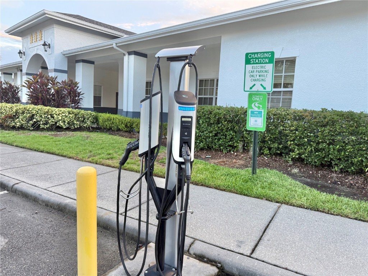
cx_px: 184
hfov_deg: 71.6
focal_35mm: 24
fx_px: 255
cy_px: 138
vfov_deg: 56.8
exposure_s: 1/121
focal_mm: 6.76
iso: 160
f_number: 1.78
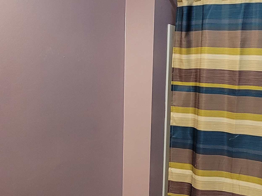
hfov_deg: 42.7
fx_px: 318
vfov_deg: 34.0
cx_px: 212
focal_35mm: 42
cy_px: 132
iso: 250
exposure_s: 1/60
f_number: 2.2
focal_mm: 2.2
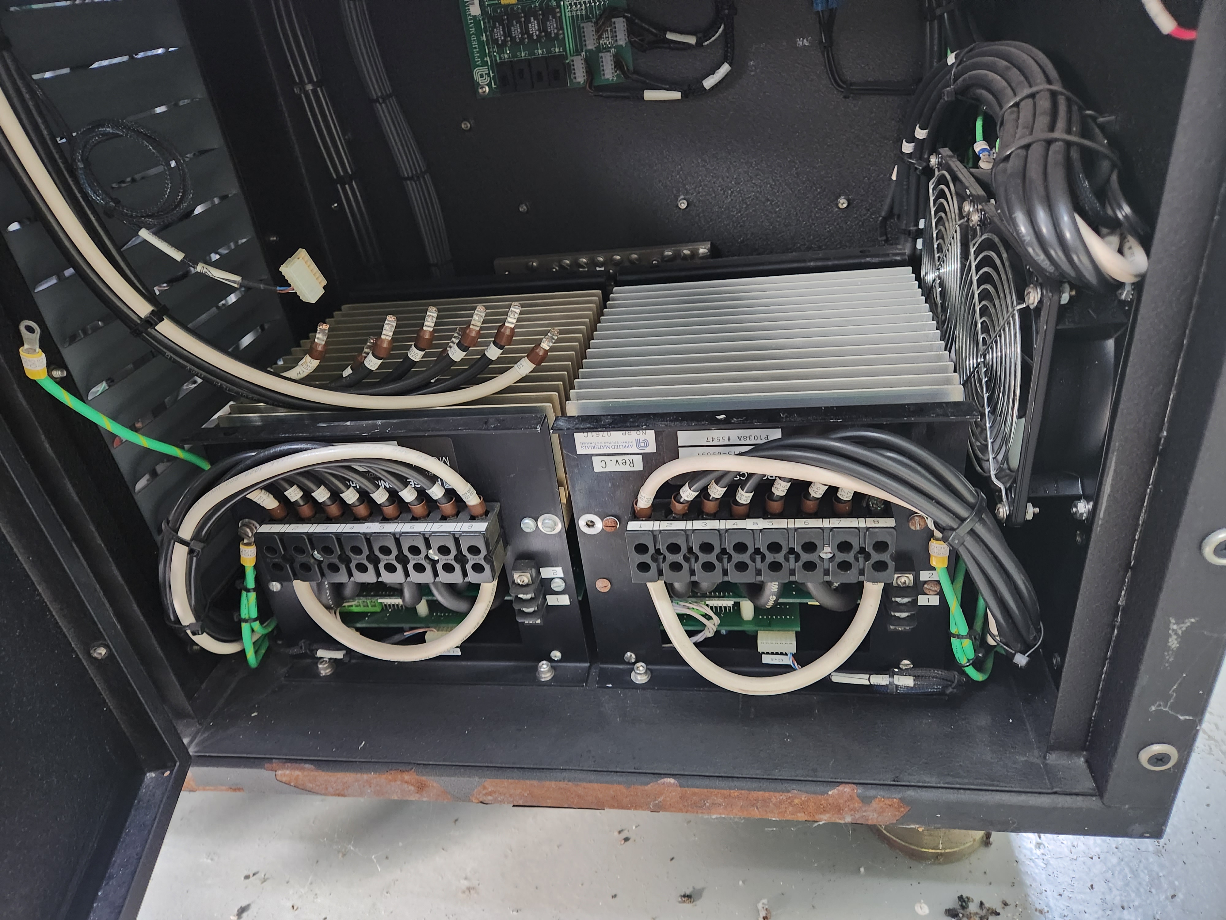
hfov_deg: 73.9
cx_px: 613
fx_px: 815
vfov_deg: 58.9
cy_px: 460
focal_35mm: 23
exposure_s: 1/24
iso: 800
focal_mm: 5.4
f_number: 1.8
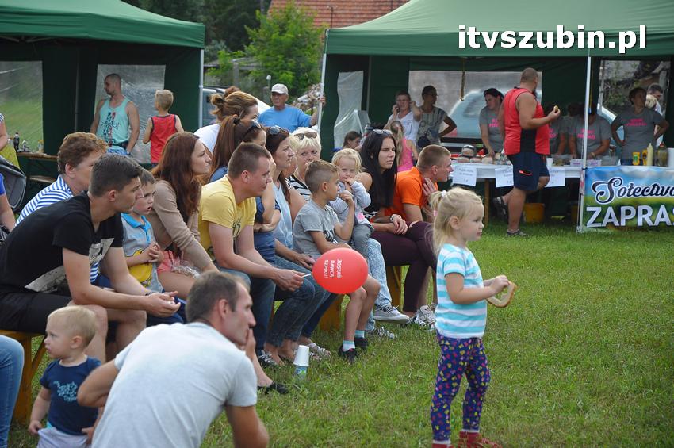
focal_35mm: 105
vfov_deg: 13.0
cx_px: 337
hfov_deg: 19.5
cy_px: 224
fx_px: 1964
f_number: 4.5
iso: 400
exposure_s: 1/250
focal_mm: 70
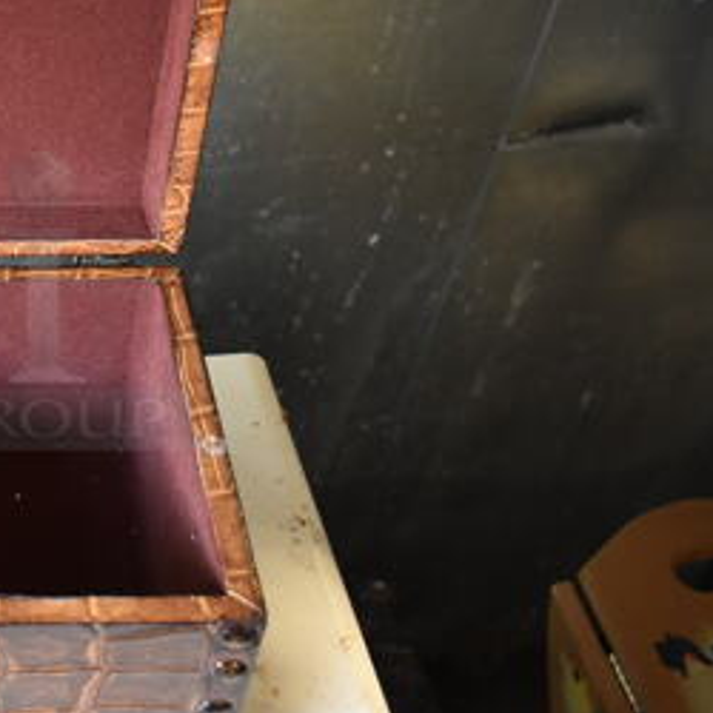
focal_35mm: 56
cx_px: -125
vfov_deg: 30.5
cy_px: 299
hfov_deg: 27.2
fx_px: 1305
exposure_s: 1/30
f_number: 3.5
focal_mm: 18
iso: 1600
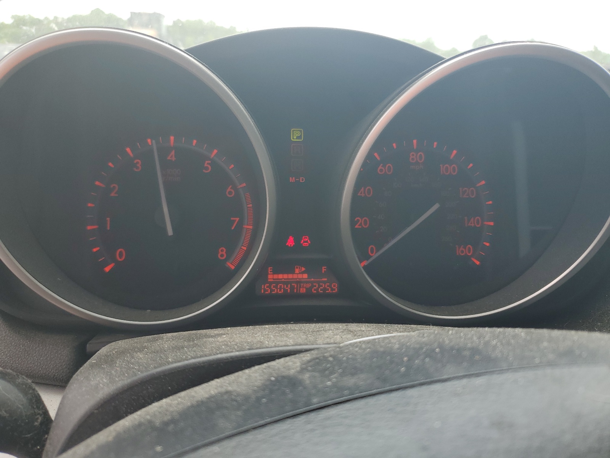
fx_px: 458
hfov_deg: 67.3
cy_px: 229
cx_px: 305
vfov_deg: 53.1
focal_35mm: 26
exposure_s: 1/400
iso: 50
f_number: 1.5
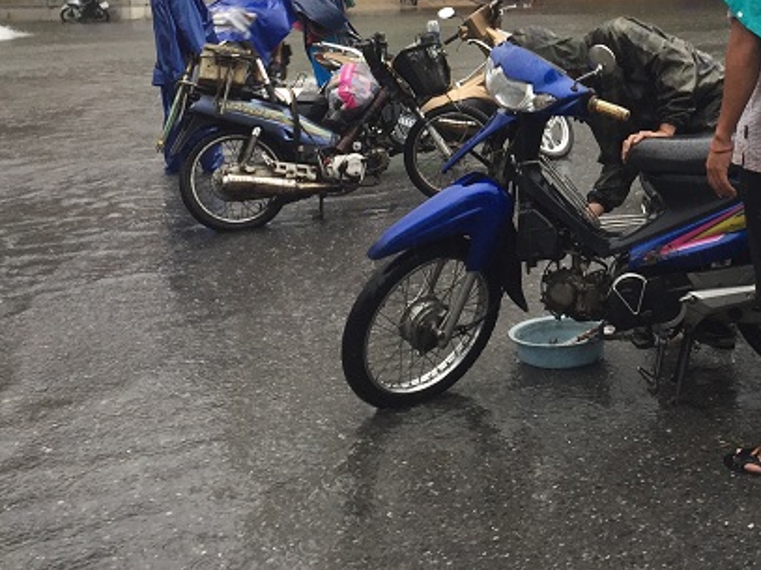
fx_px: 1253
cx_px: 628
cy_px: 19
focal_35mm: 57
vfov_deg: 24.6
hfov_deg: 32.7
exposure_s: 1/50
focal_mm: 4.15
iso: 40
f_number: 2.2
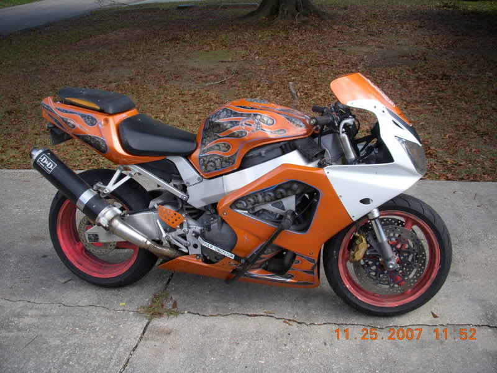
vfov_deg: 37.7
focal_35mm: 38
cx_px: 248
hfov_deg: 49.0
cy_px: 186
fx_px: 546
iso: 100
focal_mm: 6.3
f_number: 3.3
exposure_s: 1/400
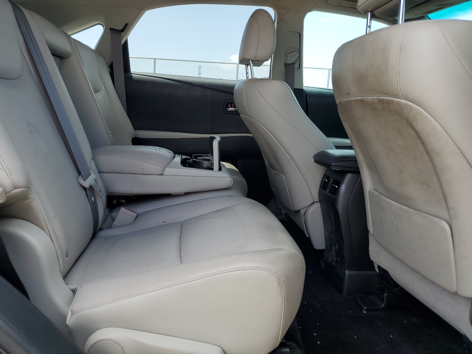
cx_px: 236
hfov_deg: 67.3
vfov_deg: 53.1
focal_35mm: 26
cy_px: 177
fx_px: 355
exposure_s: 1/476
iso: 50
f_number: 1.5
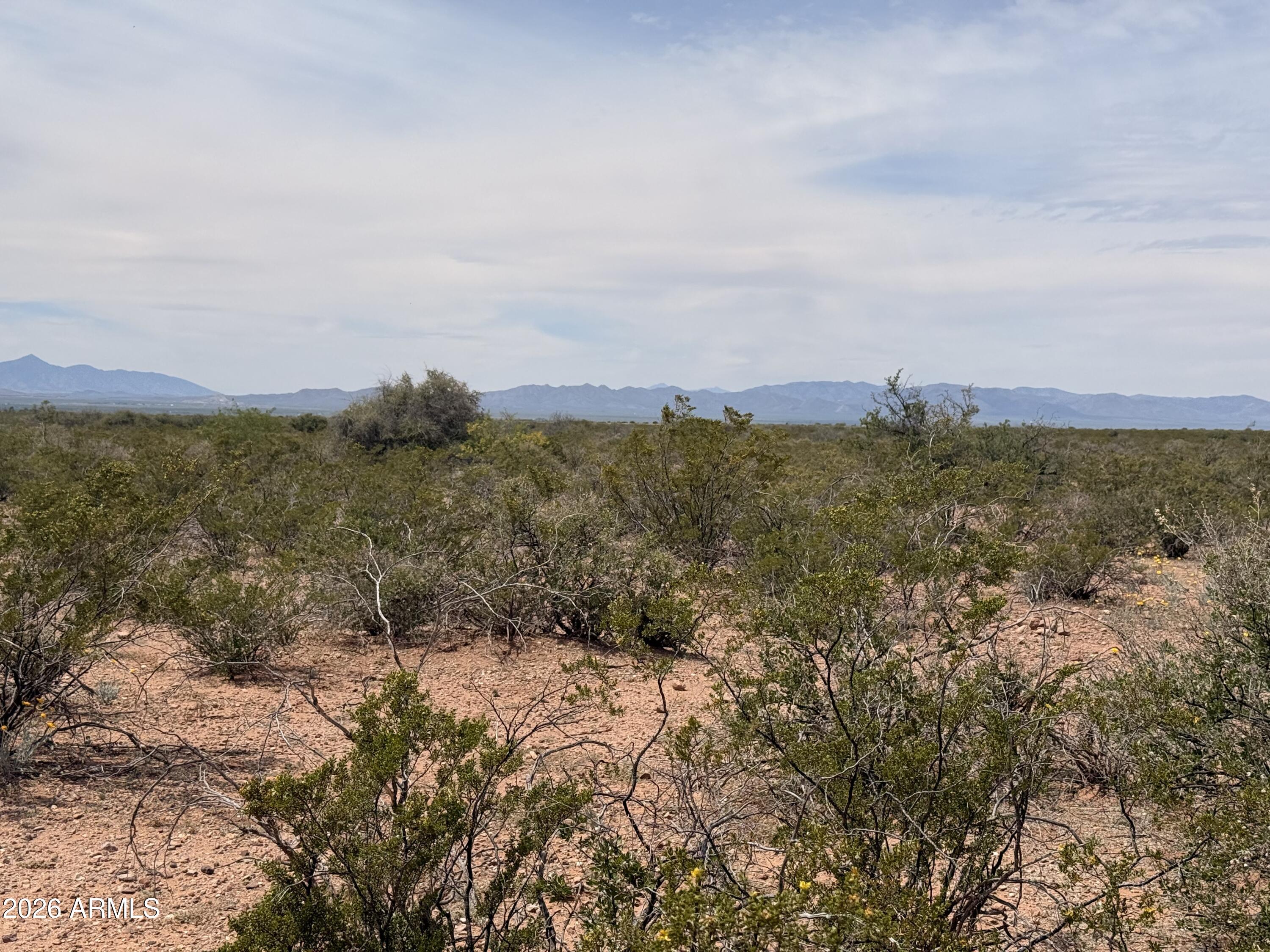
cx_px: 635
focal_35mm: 48
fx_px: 1761
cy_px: 476
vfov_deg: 30.3
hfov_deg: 39.7
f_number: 1.78
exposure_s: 1/9901
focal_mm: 6.76
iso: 64
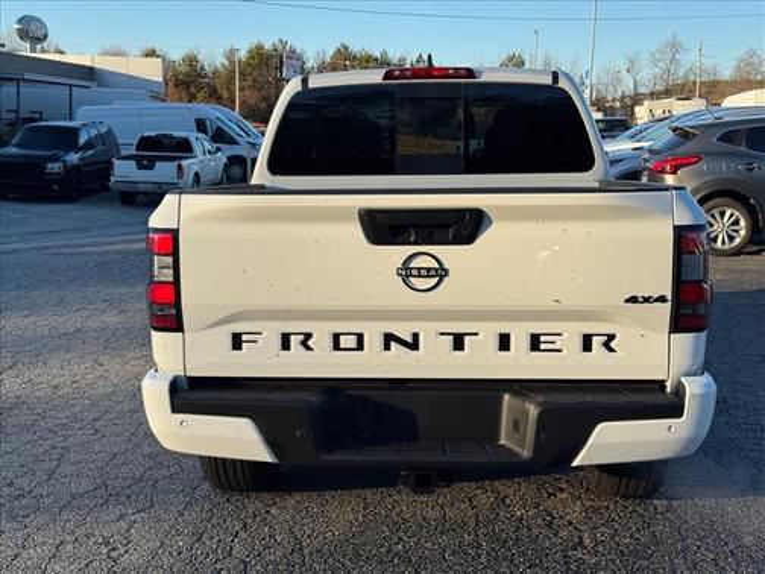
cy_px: 287
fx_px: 1061
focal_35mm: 48
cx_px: 382
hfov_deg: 39.7
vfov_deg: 30.3
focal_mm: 6.76
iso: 64
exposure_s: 1/2110
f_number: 1.78
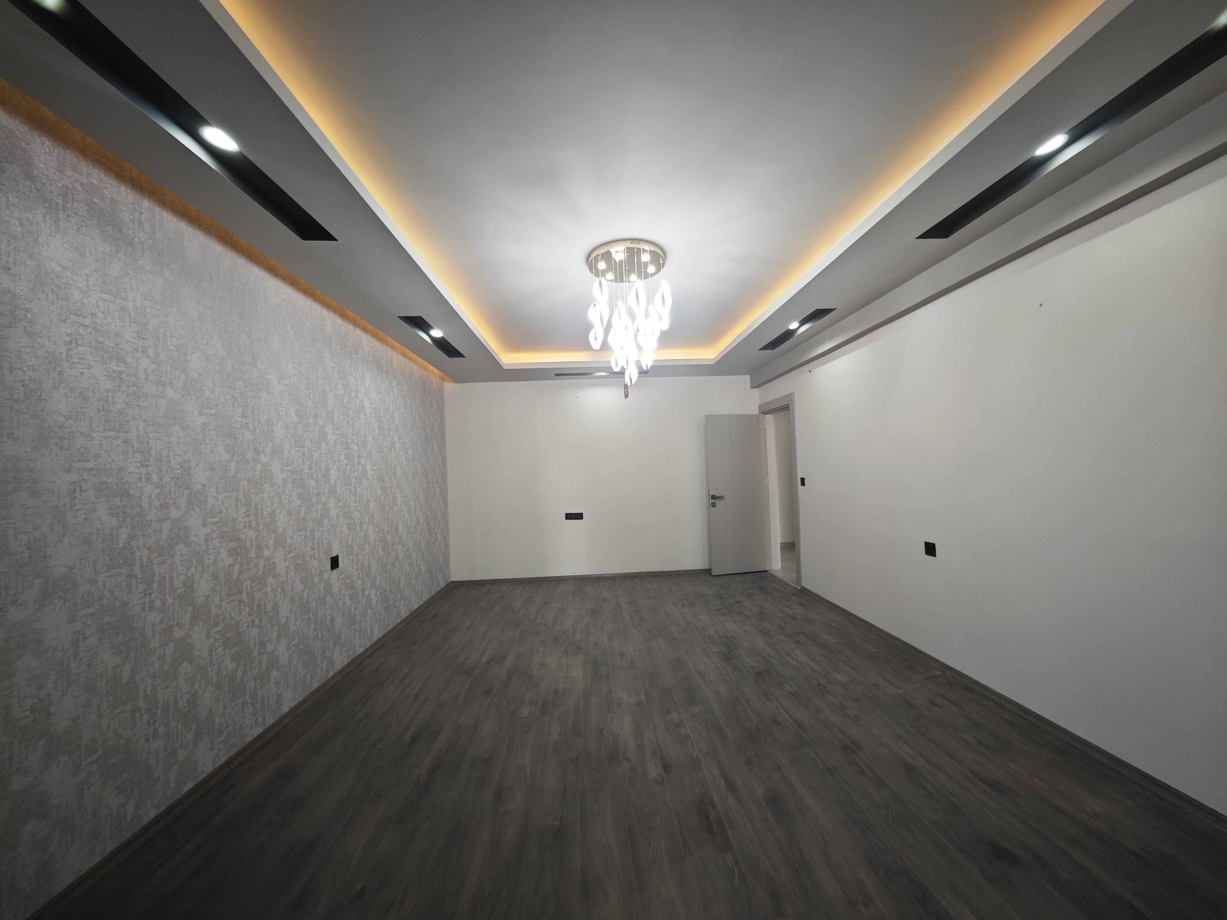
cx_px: 614
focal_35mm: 12
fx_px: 425
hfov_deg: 110.5
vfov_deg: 94.5
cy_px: 460
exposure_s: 1/50
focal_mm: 2.03
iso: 125
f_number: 1.8
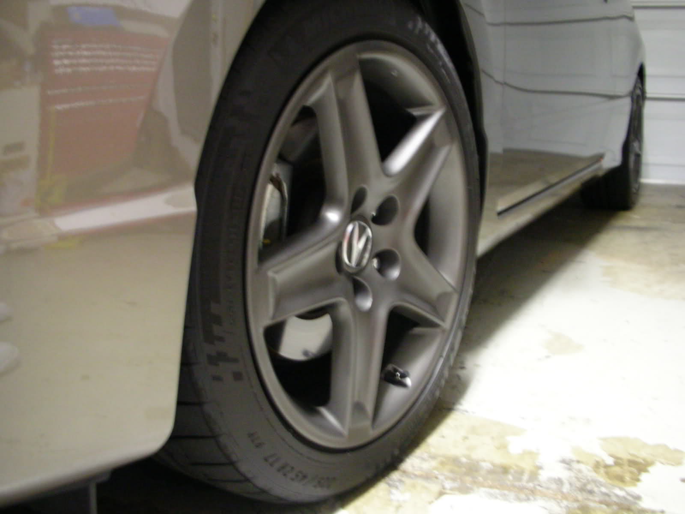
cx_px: 342
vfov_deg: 40.7
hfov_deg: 52.6
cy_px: 257
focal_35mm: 35
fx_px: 693
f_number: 3
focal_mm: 5.8
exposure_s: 1/1.2
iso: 200
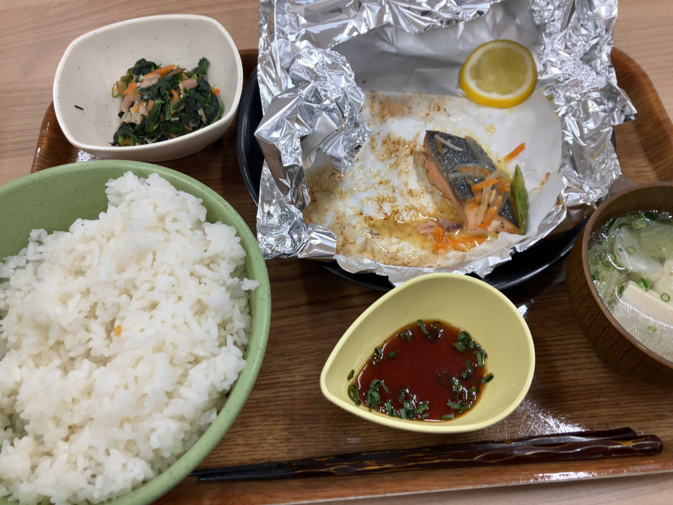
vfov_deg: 49.7
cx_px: 336
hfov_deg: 63.4
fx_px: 544
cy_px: 252
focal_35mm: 28
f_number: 1.8
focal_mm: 3.99
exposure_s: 1/60
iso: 40
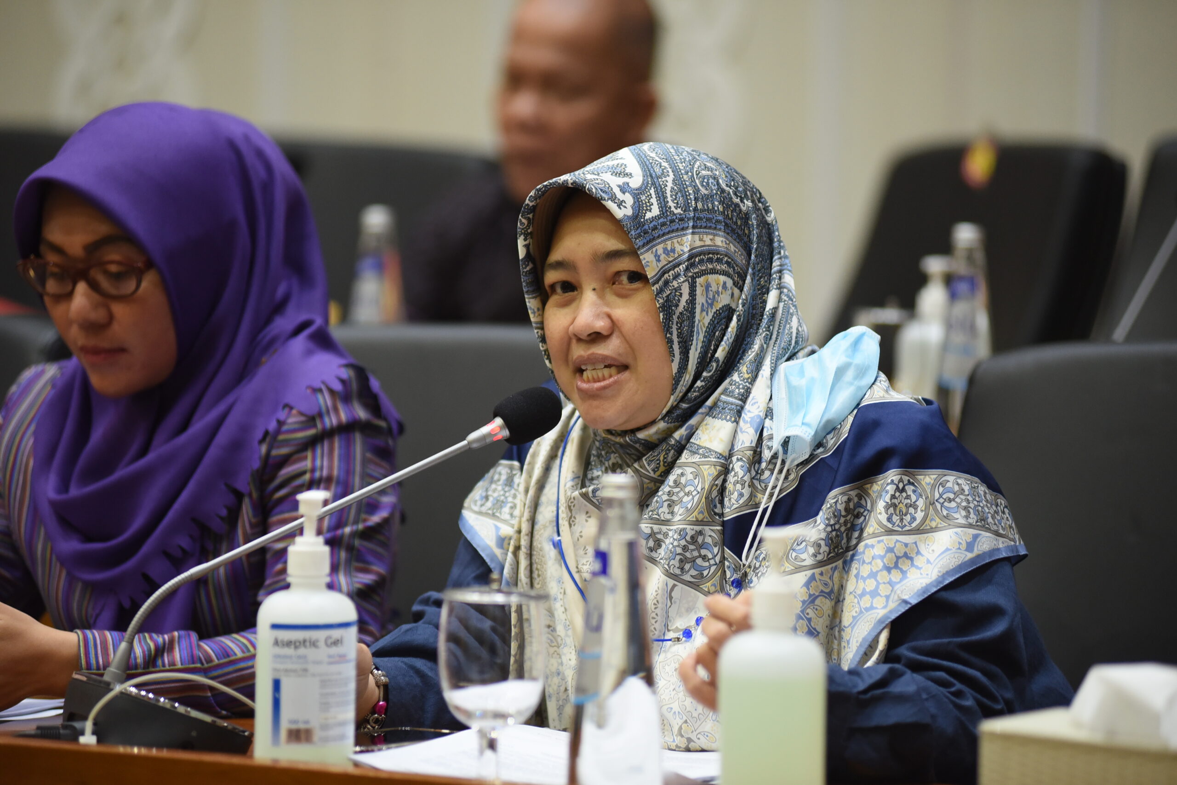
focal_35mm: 155
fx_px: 5068
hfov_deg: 13.2
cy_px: 392
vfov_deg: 8.9
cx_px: 588
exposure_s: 1/400
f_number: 2.8
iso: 2000
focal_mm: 155
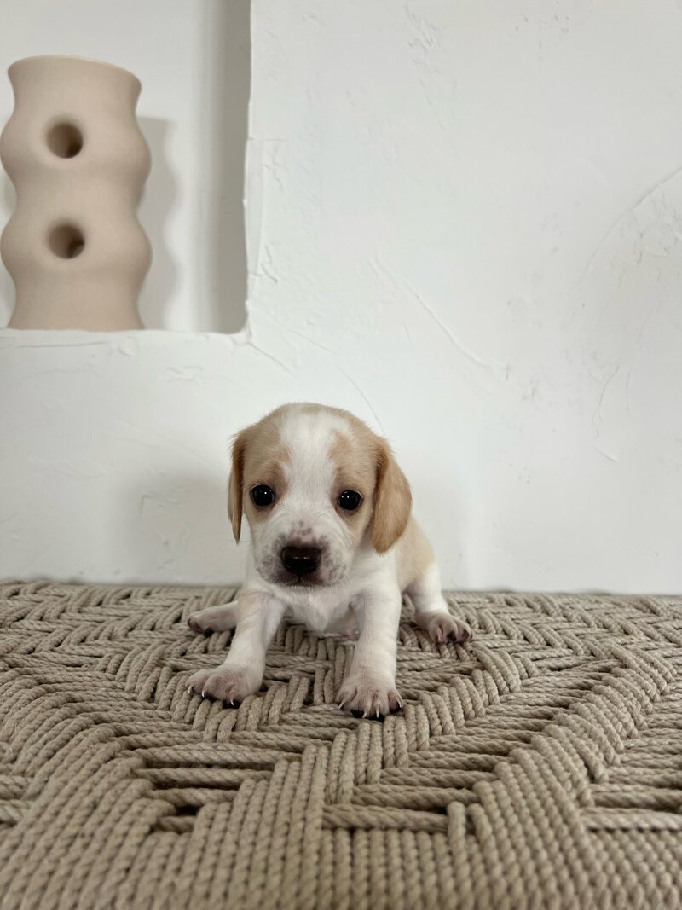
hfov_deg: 53.1
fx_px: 683
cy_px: 455
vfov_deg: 67.3
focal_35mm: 26
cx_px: 341
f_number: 1.5
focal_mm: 5.7
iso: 100
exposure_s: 1/121
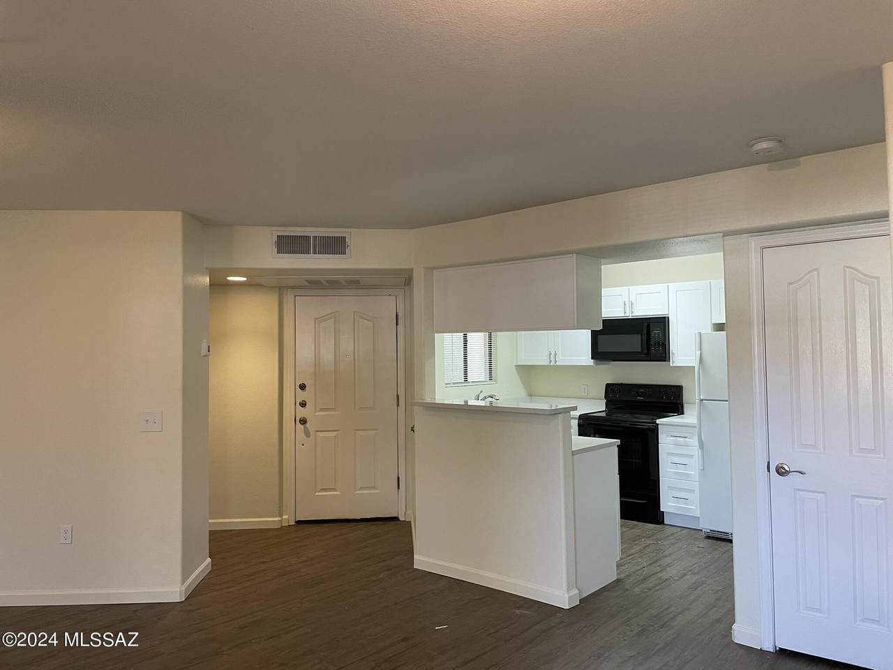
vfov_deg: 53.1
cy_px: 335
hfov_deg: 67.3
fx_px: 671
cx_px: 446
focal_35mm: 26
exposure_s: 1/60
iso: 160
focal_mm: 4.2
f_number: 1.6
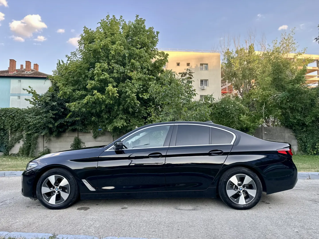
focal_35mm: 24
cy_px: 120
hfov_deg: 71.6
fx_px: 221
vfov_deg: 56.8
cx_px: 160
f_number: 1.78
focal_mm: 6.86
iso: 80
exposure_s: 1/291
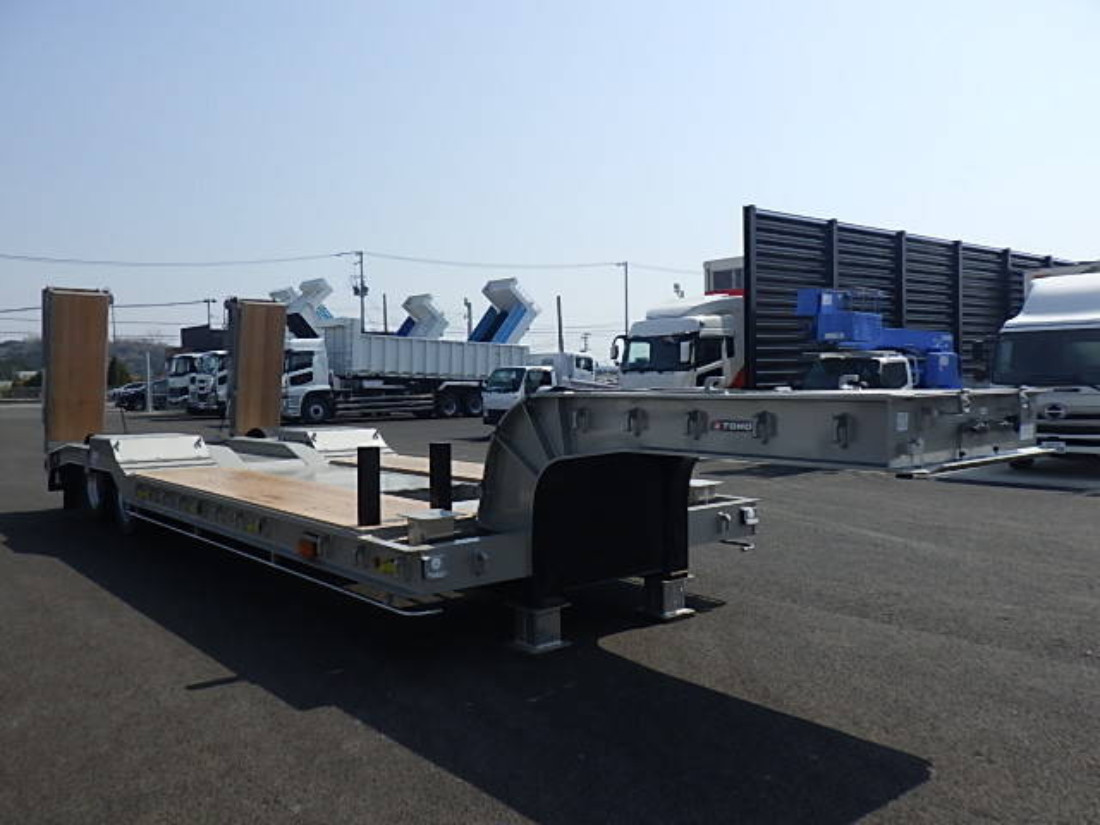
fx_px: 890
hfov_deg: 63.4
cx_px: 550
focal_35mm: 28
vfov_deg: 49.7
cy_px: 412
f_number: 4.2
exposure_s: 1/1250
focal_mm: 5
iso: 125
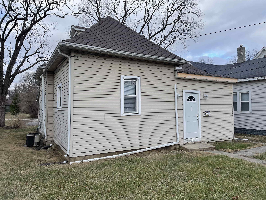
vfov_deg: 53.1
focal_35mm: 26
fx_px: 200
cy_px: 100
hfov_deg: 67.3
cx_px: 133
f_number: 1.6
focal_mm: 4.2
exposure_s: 1/1033
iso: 32
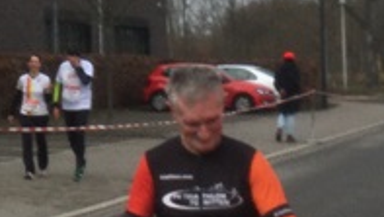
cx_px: -27
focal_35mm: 162
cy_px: -111
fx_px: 1650
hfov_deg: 13.0
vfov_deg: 7.4
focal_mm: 4.15
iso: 25
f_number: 2.2
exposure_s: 1/1399
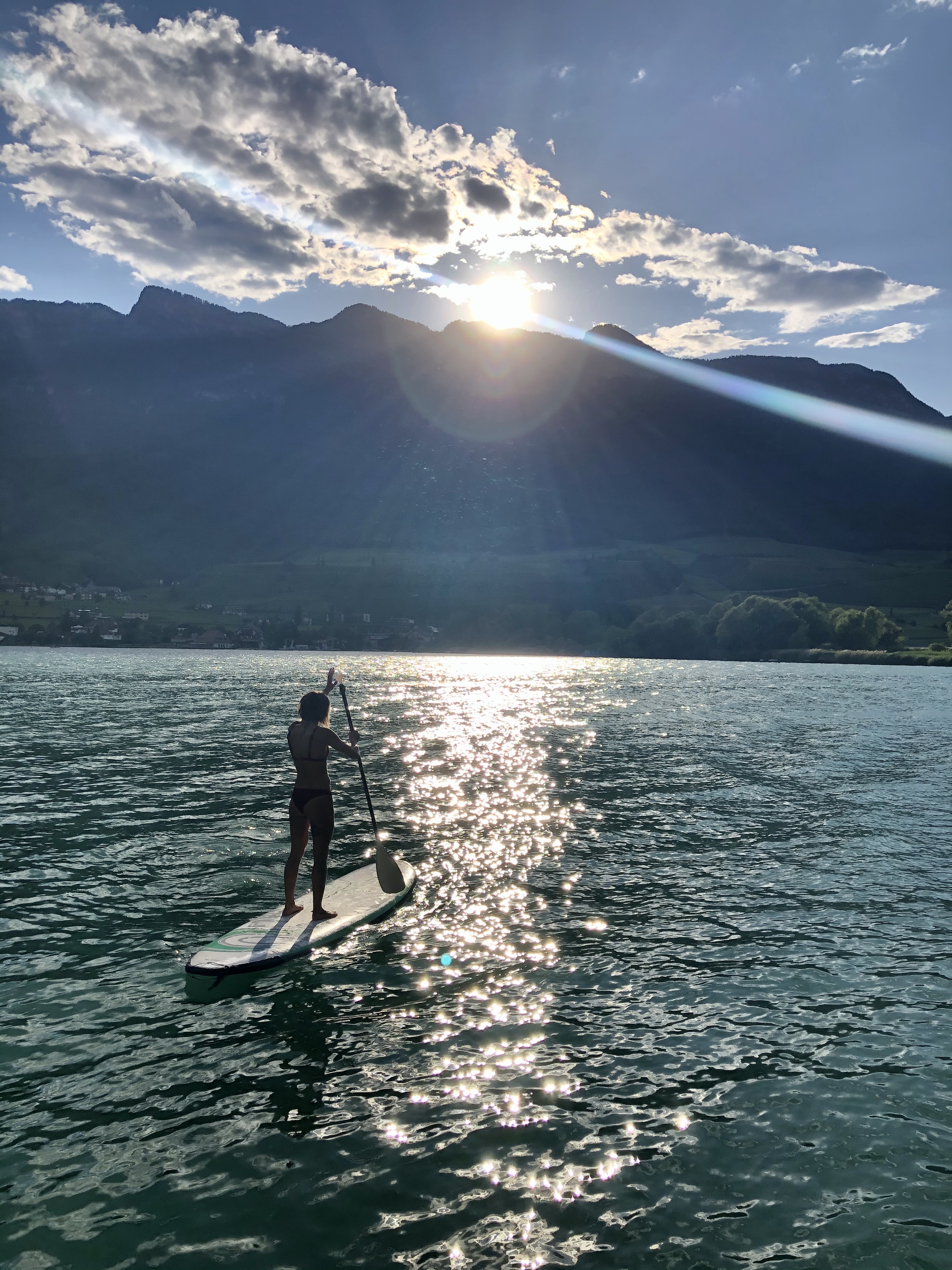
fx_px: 1027
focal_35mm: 28
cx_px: 476
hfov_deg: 49.7
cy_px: 635
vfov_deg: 63.4
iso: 20
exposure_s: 1/3436
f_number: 1.8
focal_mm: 4
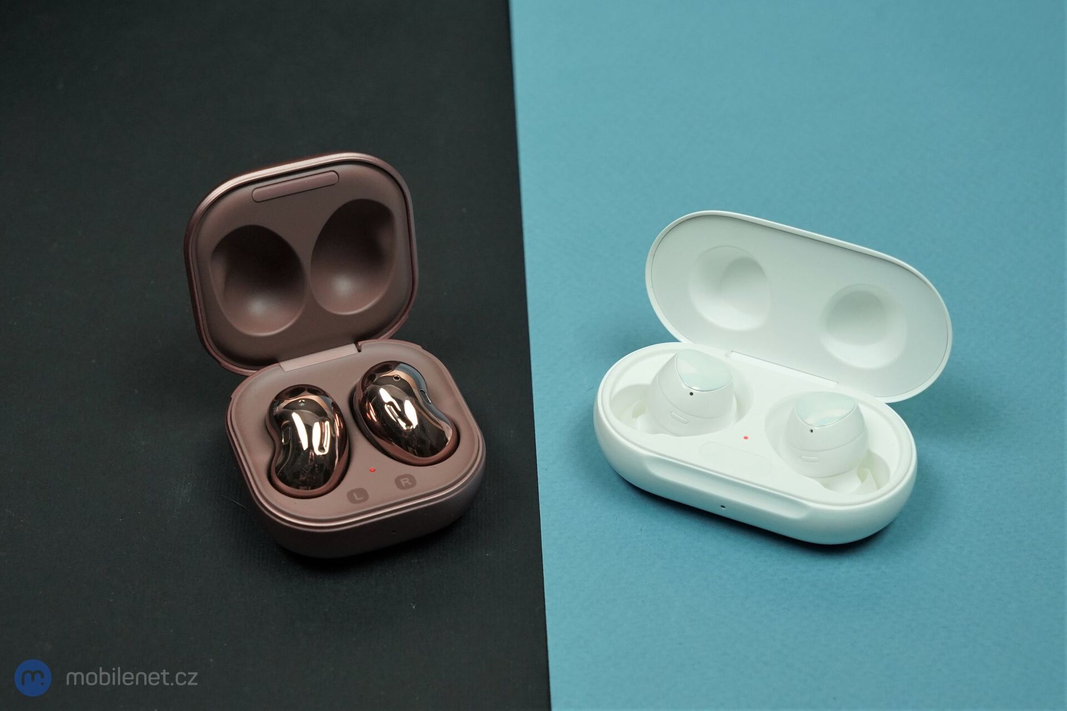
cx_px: 534
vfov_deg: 24.6
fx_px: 1630
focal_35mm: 55
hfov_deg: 36.2
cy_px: 356
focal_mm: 55
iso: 2000
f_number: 8
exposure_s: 1/250
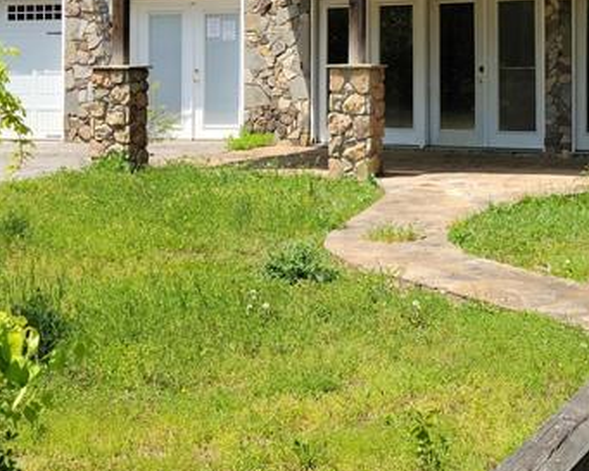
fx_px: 1430
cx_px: 413
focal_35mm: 82
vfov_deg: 17.7
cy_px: -110
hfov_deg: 23.1
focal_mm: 5.9
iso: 25
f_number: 2
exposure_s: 1/545
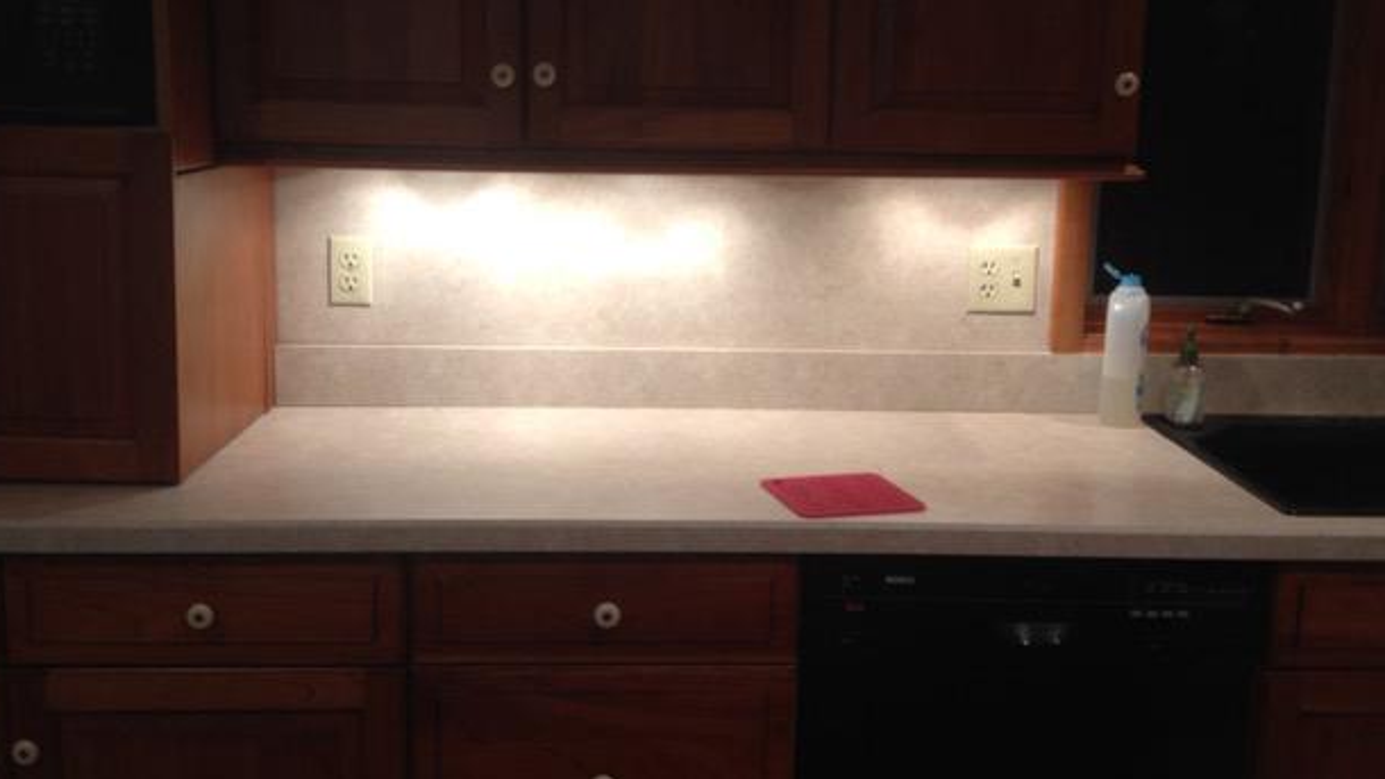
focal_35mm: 40
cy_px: 320
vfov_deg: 29.6
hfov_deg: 50.5
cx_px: 697
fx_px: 1469
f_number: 2.4
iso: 80
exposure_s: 1/20
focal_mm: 4.28
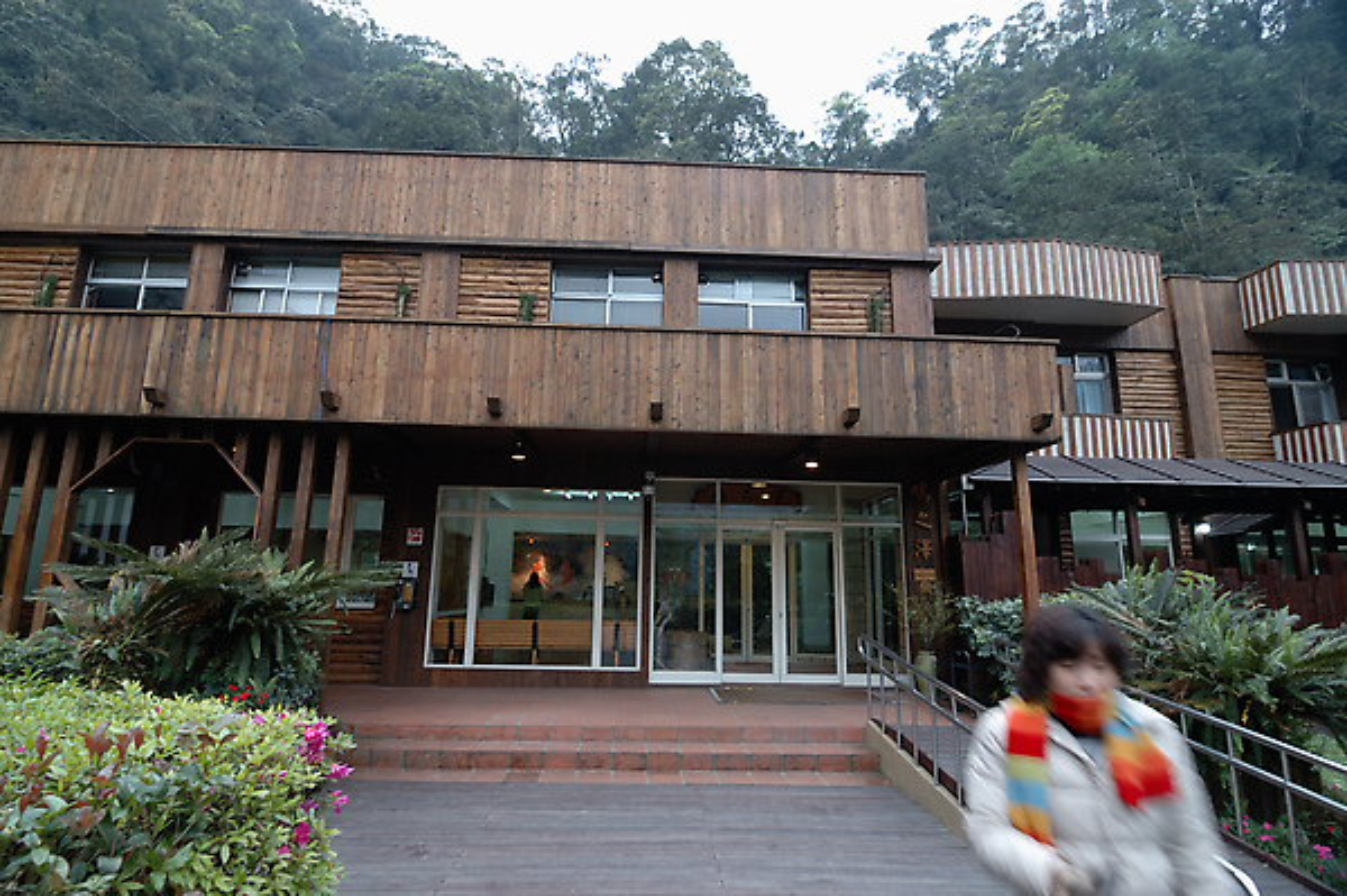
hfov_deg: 90.0
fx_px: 673
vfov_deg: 67.3
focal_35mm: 18
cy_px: 448
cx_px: 674
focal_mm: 12
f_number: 5.6
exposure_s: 1/6
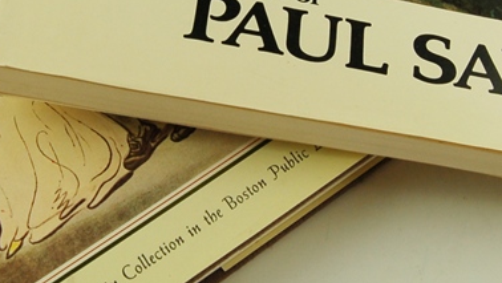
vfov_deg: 16.9
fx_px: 949
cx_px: 198
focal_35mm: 71
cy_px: 94
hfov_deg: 29.6
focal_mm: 19
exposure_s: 1/200
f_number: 7.1
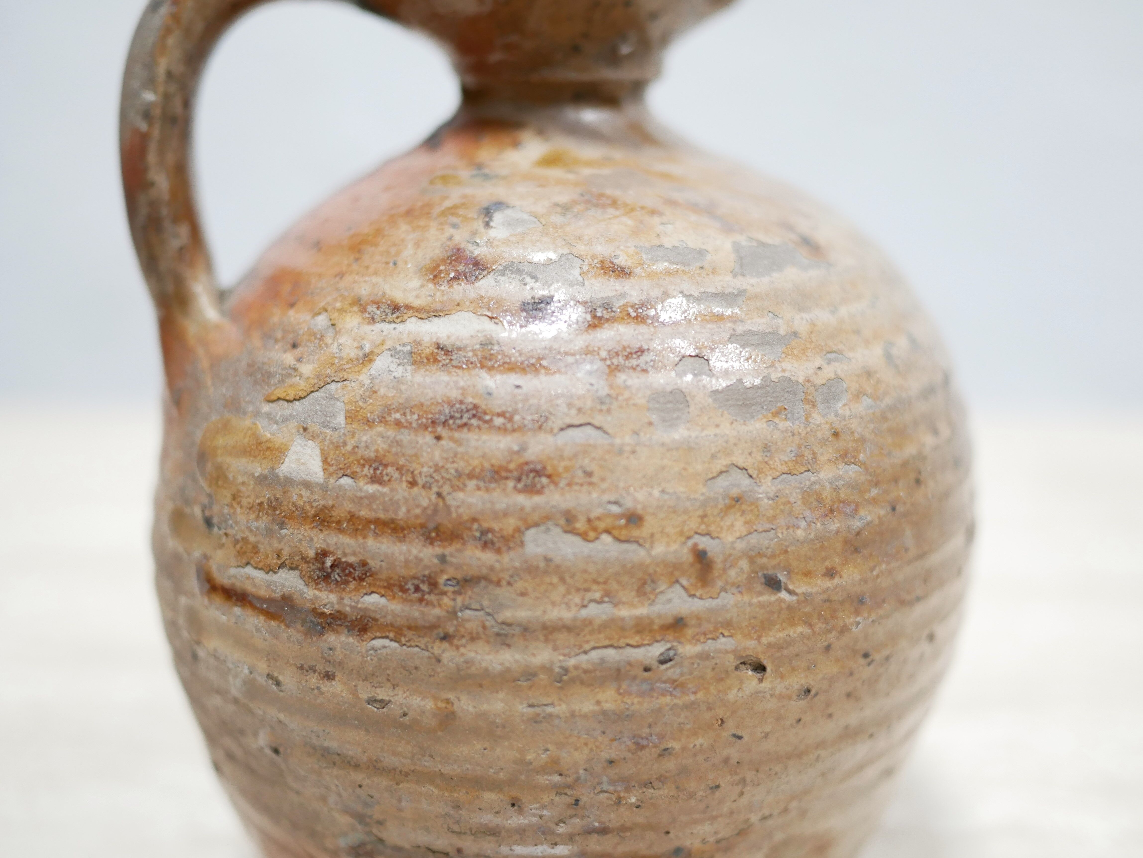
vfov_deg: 36.0
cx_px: 572
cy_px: 429
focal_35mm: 40
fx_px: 1321
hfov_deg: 46.8
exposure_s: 1/60
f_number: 1.7
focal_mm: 20
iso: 640
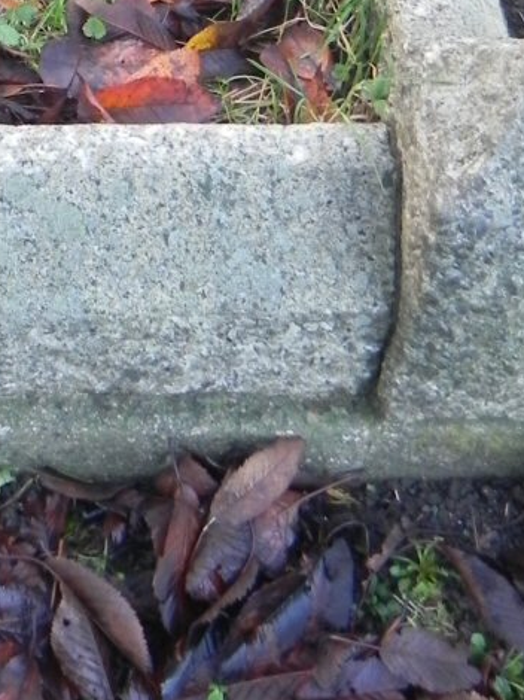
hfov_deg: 17.3
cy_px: -110
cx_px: -13
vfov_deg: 22.0
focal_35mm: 83
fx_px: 1677
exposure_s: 1/30
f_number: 2.8
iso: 181
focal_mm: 4.6
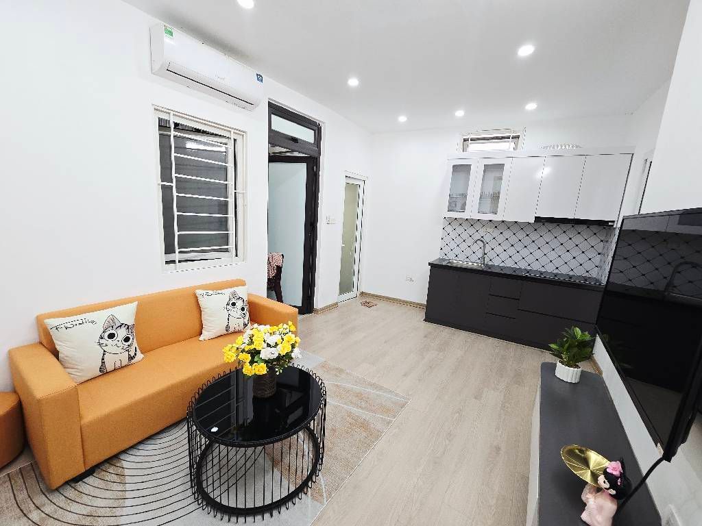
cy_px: 263
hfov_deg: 106.2
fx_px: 264
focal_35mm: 13
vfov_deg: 89.9
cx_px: 351
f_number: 2.2
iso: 80
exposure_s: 1/50.3
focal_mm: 2.2
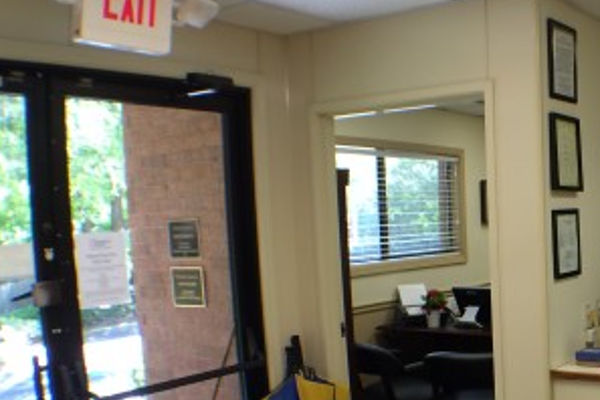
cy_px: 328
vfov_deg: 21.3
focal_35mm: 63
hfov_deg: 30.1
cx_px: 576
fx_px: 1050
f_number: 2.2
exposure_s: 1/40
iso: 40
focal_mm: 4.15
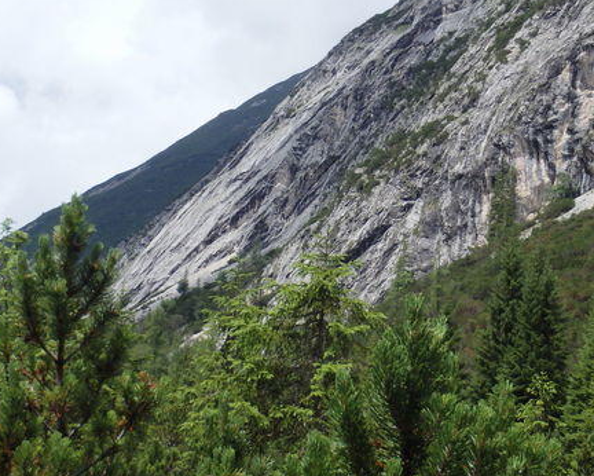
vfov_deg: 19.0
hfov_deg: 23.5
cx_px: 331
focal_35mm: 81
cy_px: 259
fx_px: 1425
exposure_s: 1/500
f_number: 5.1
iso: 125
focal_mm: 10
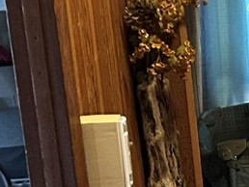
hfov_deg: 10.3
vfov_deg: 9.2
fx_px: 1159
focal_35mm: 161
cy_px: 191
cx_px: 640
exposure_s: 1/30
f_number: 1.5
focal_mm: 5.7
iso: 640
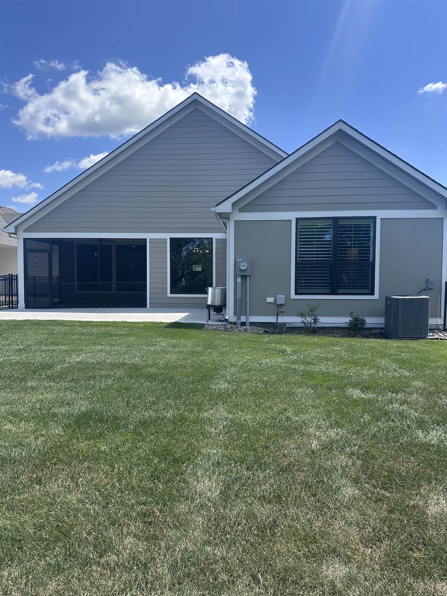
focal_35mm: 24
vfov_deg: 71.6
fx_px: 413
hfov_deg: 56.8
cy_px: 298
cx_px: 224
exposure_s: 1/2809
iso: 80
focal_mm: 6.86
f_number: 1.78
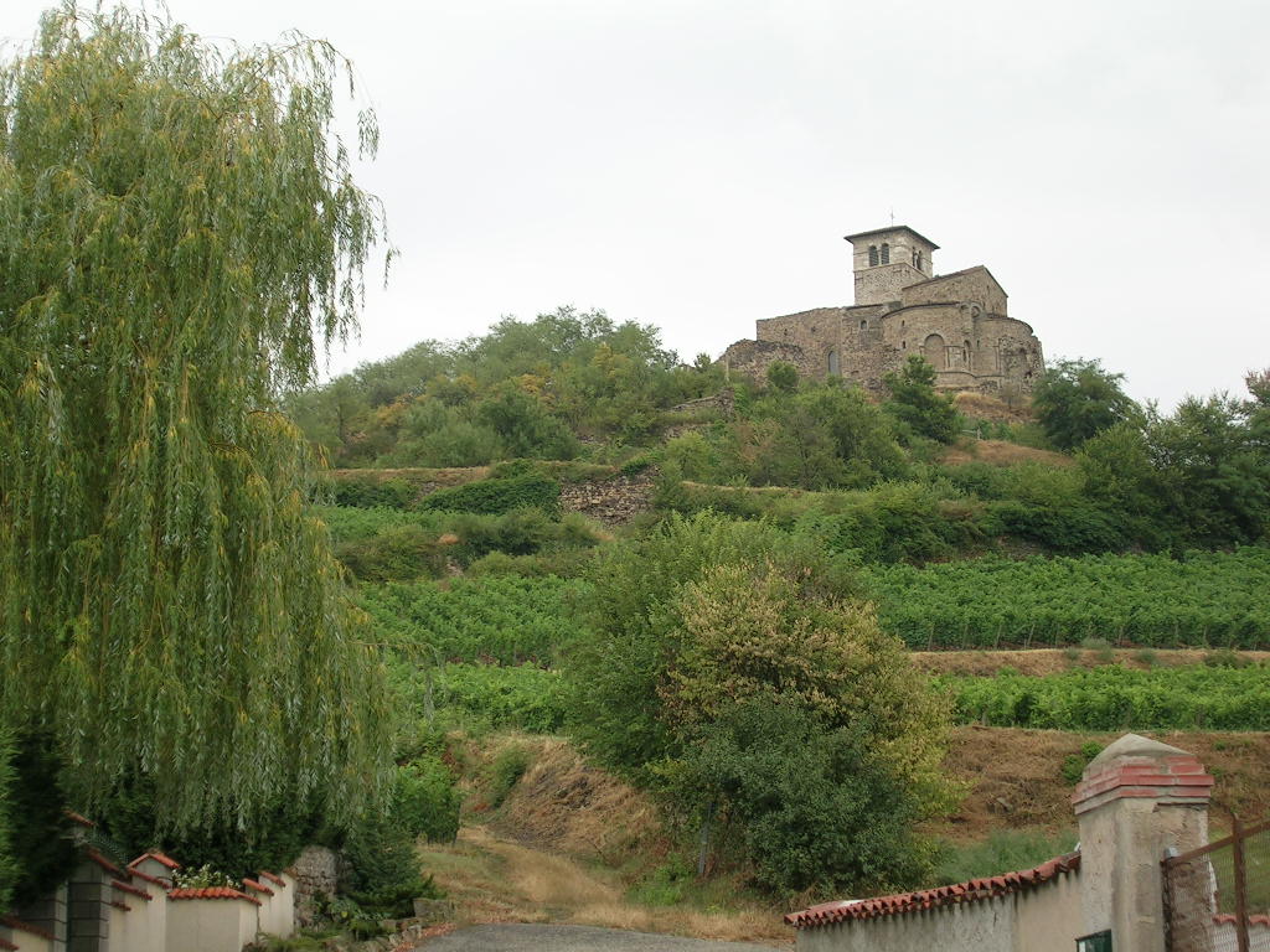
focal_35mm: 77
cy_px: 476
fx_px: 2825
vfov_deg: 19.1
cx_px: 635
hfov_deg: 25.3
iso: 50
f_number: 4
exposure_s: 1/183
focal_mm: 11.7
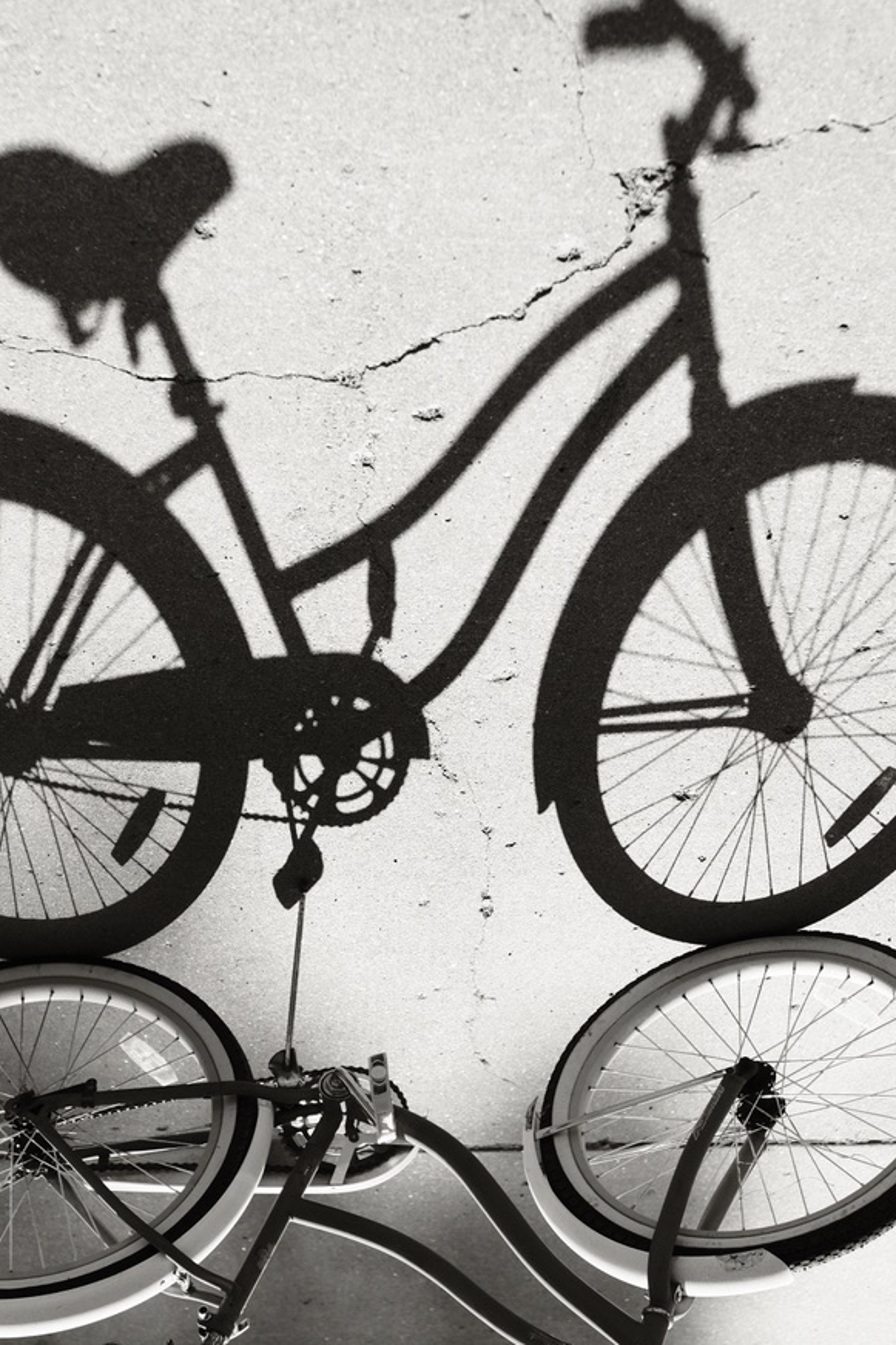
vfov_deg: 30.5
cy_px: 632
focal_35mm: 66
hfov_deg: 20.6
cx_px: 480
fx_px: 2465
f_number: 2.5
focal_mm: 35
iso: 400
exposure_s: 1/4000
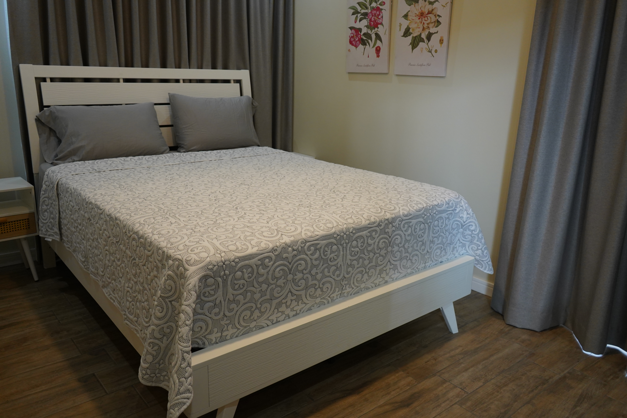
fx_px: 488
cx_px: 314
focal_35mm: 28
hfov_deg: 65.5
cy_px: 209
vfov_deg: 46.4
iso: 1600
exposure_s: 1/160
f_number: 3.5
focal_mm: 28
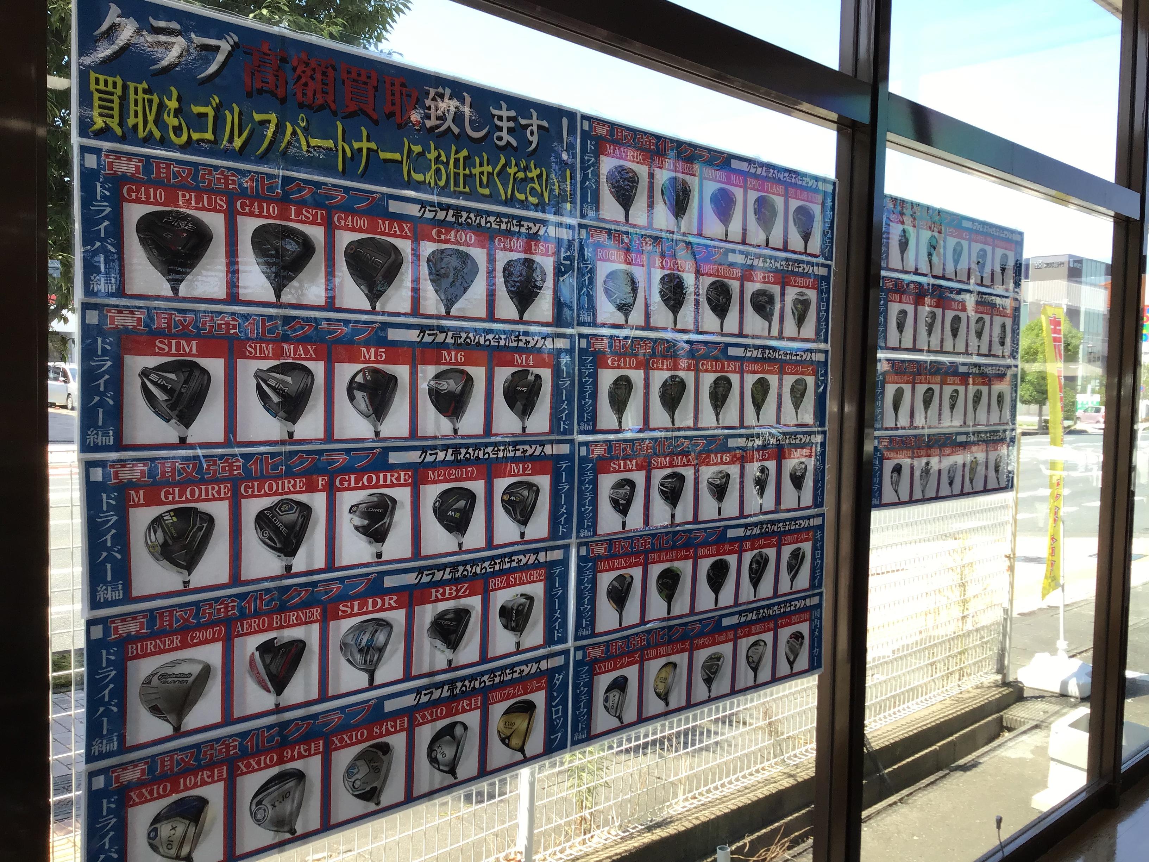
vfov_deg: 45.4
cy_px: 431
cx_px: 574
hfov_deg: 58.4
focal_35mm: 31
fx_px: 1029
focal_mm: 3.3
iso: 25
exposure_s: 1/223
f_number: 2.4
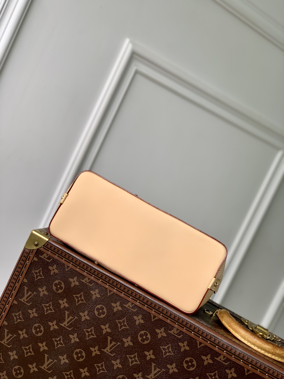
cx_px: 142
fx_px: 569
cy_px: 190
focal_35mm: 52
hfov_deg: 28.0
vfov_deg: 36.8
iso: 16
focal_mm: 6
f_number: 2.4
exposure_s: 1/149
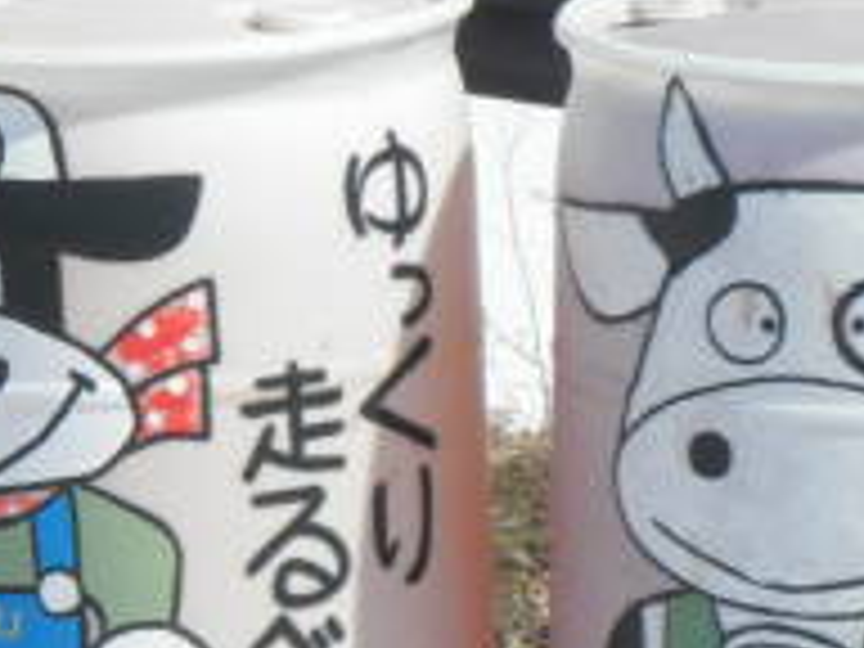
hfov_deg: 5.9
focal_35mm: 338
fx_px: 8436
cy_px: 790
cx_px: 198
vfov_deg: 4.4
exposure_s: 1/320
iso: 64
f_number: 6.5
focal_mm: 23.5
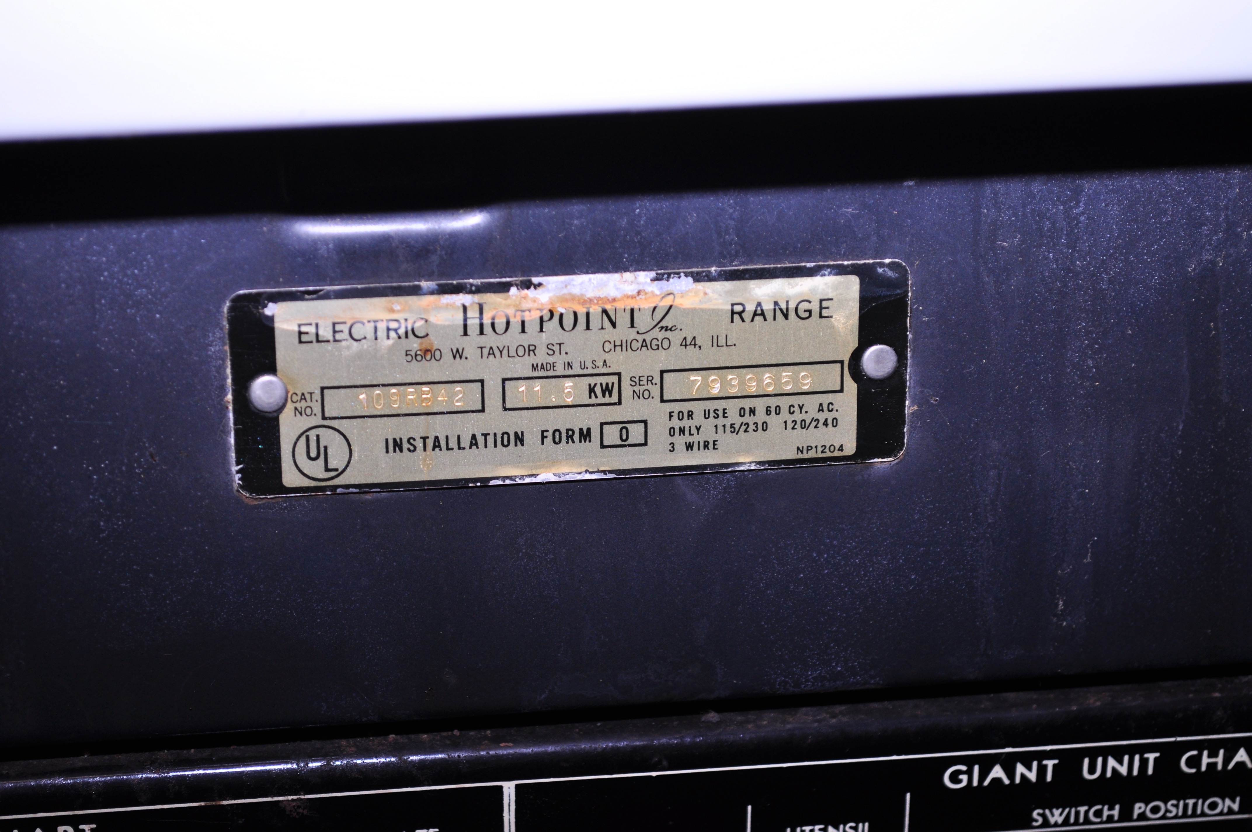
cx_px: 626
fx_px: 2866
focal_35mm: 82
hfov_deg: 24.6
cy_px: 416
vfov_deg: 16.5
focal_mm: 55
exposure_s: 1/125
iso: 250
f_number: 5.6
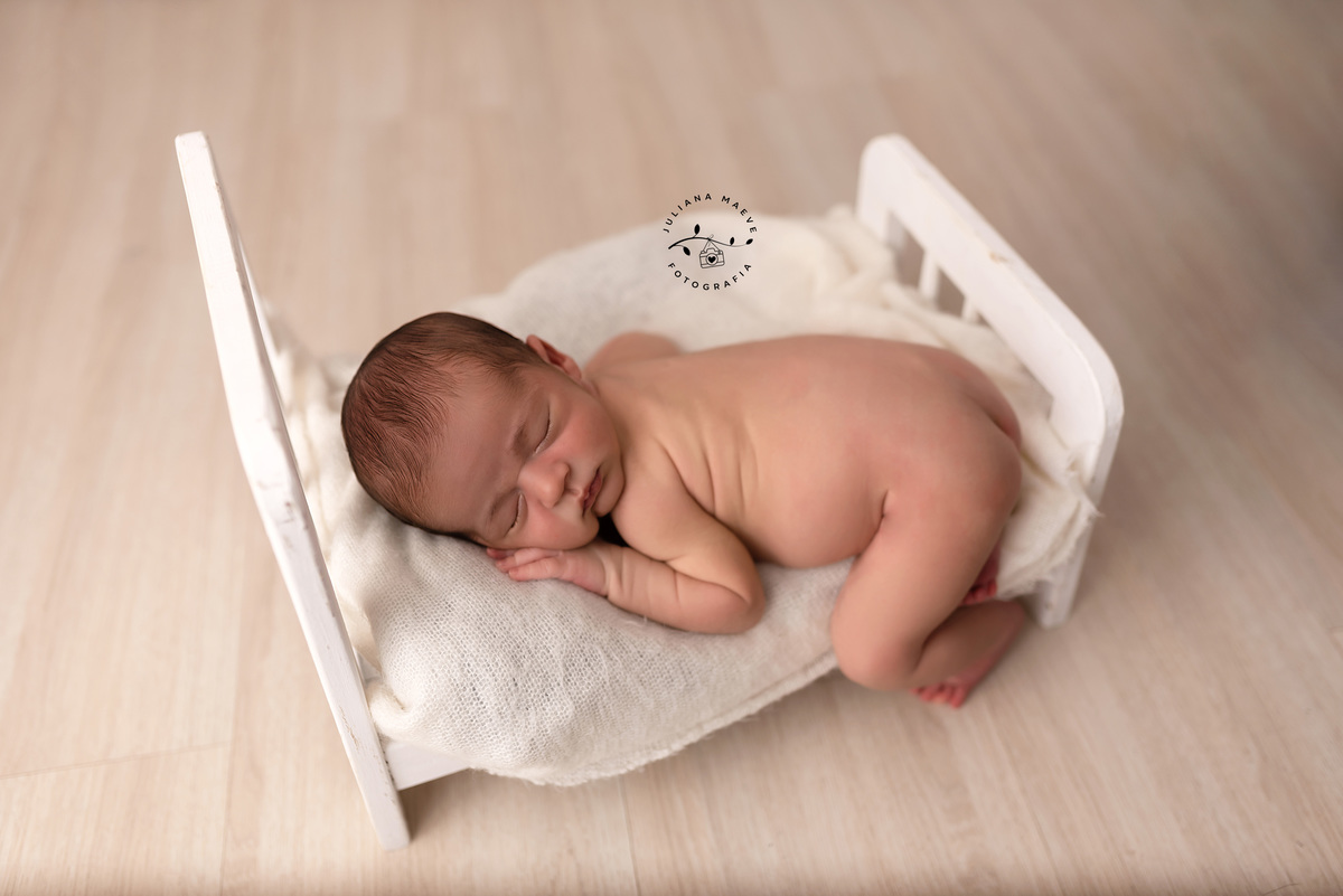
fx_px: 1306
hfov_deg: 54.4
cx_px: 672
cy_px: 448
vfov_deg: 37.9
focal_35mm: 35
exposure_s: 1/250
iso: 100
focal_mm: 35
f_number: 2.2
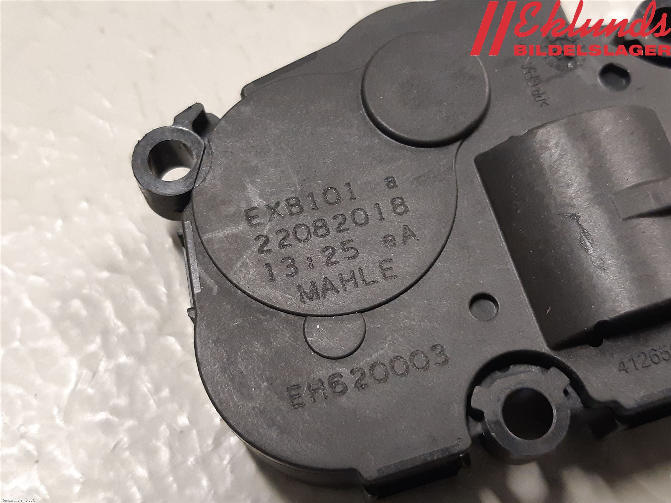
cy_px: 252
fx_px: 504
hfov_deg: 67.3
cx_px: 336
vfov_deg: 53.1
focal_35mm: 26
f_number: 1.7
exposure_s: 1/33
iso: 200
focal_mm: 3.93
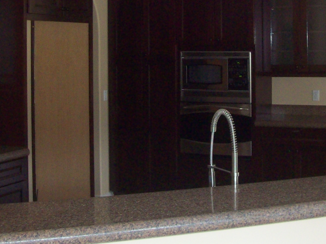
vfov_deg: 19.7
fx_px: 687
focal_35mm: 73
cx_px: 198
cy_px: 21
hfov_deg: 26.6
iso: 200
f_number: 2.7
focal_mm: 6
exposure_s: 1/45.3
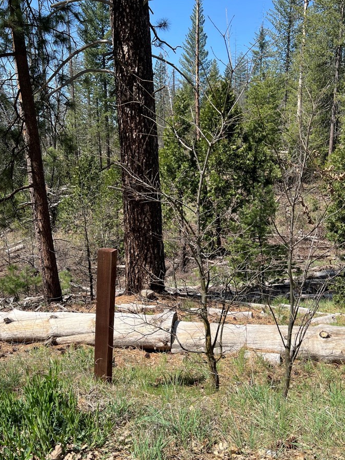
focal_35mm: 30
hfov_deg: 46.8
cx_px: 188
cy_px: 250
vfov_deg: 59.9
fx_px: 398
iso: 50
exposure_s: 1/2571
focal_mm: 5.7
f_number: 1.5
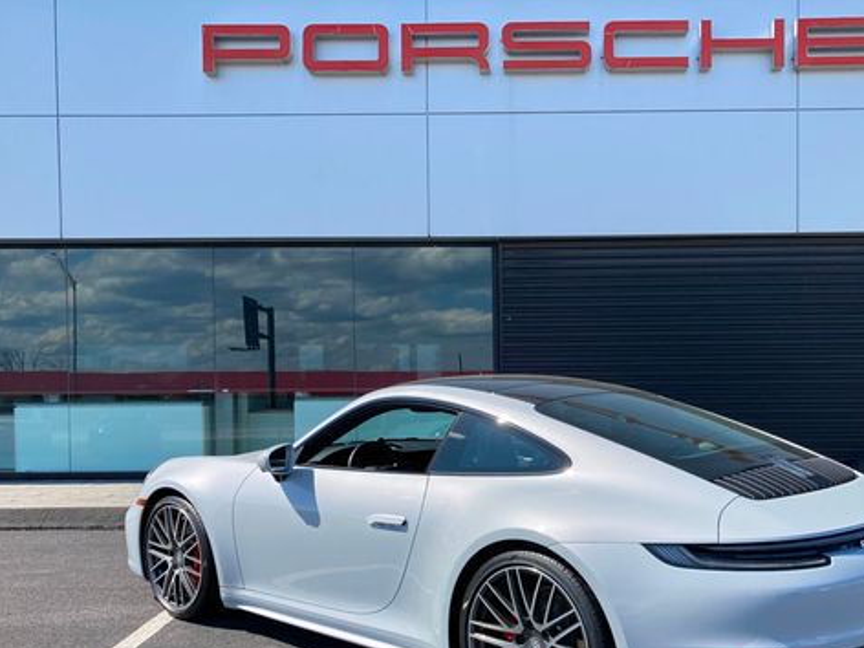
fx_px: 948
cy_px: 437
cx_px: 524
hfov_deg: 48.6
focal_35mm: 38
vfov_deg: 37.3
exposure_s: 1/1499
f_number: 1.8
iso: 20
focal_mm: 3.99
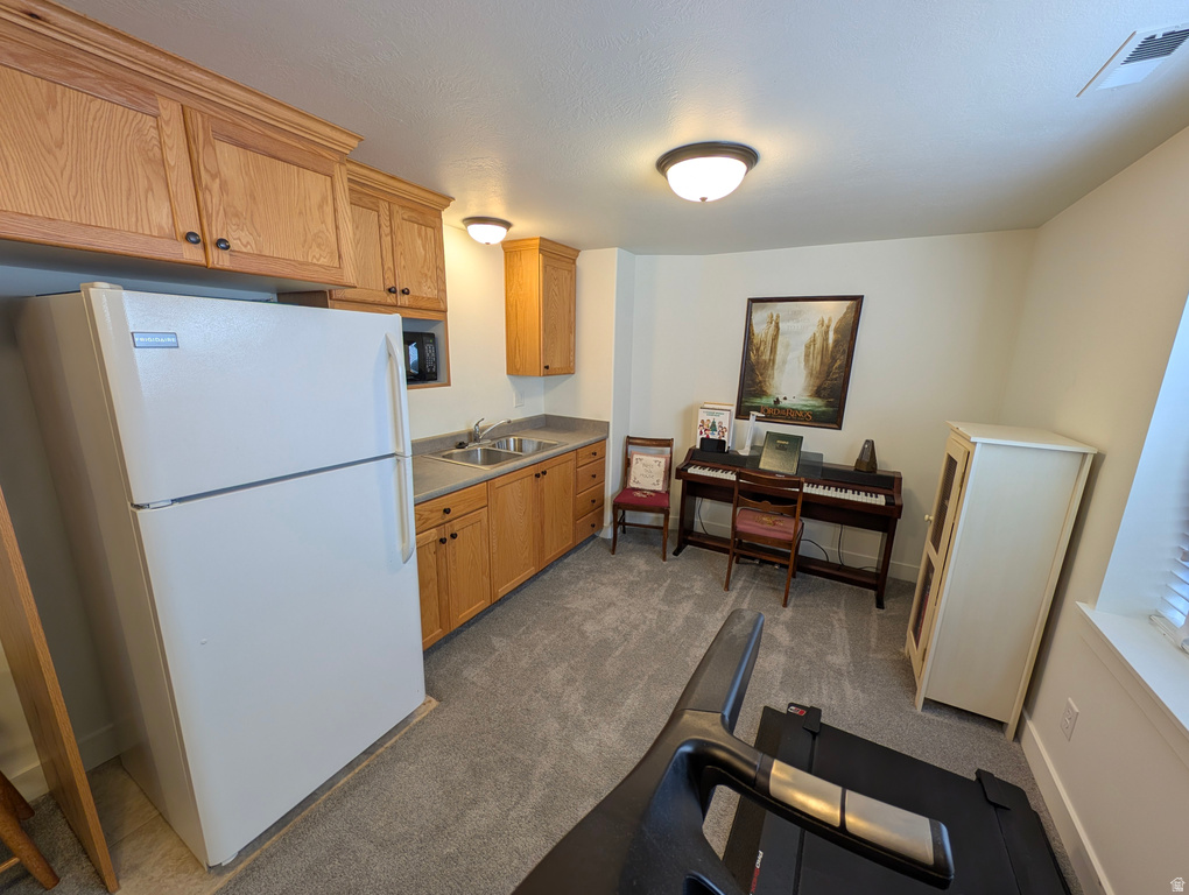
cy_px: 448
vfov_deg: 94.6
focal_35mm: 12
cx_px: 594
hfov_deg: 110.5
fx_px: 413
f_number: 1.95
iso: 50
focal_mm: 2.23
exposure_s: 1/40
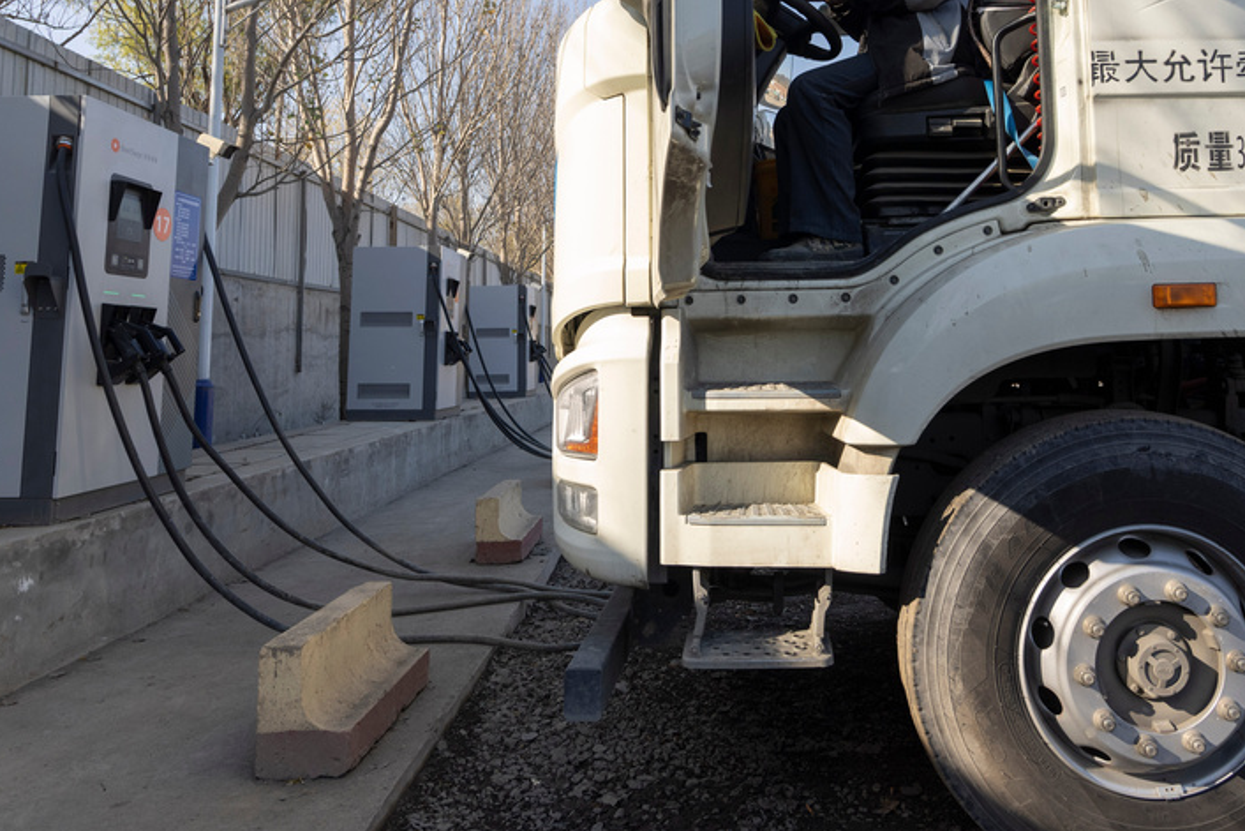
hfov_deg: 63.2
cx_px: 735
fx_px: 1003
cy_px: 232
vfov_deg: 43.8
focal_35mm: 29
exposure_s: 1/640
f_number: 5.6
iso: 320
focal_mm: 20
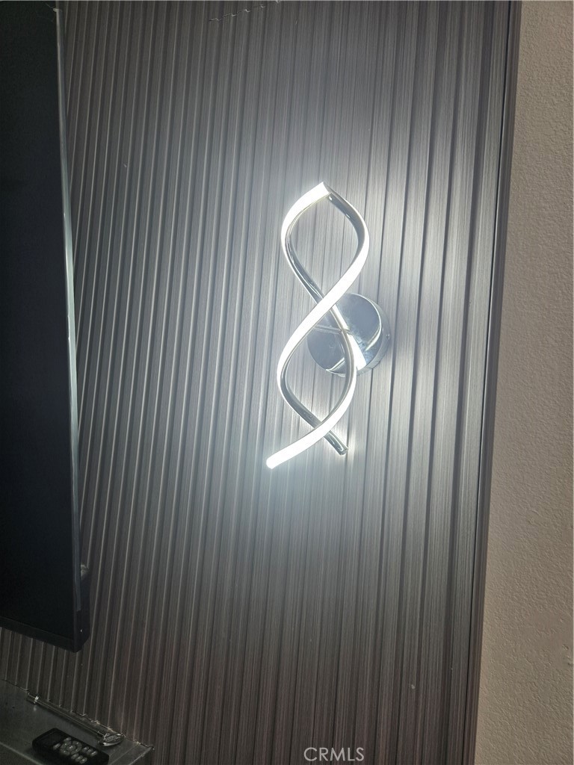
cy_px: 382
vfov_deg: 73.9
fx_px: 509
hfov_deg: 58.9
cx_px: 287
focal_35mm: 23
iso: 64
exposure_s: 1/120
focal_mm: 5.4
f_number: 1.8
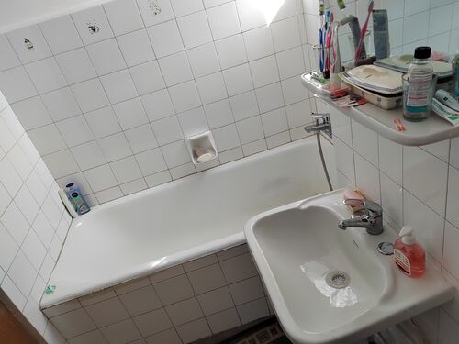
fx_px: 305
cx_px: 230
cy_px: 172
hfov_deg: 73.9
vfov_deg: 58.9
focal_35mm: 23
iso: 159
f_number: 1.9
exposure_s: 1/50
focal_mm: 5.52
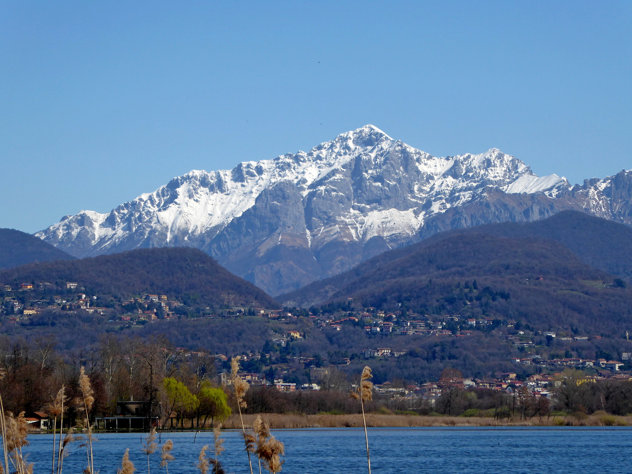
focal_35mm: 185
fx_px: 3378
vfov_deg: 8.0
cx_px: 316
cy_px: 237
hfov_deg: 10.7
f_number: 5.6
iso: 80
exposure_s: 1/500
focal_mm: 33.2
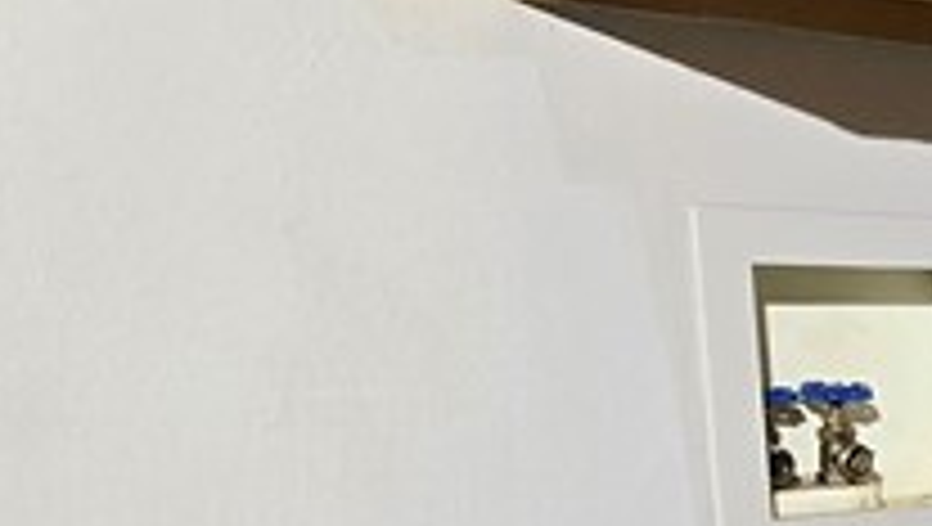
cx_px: 1751
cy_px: 571
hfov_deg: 20.0
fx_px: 1732
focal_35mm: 70
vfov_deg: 16.8
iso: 160
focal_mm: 2.2
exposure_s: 1/60
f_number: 2.2
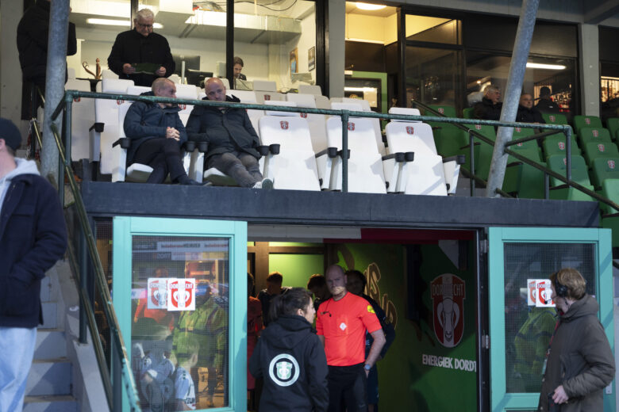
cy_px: 206
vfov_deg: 25.5
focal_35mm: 53
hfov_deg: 37.5
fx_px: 911
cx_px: 310
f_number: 2.8
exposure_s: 1/50
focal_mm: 53
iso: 800
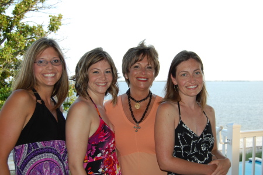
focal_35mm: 45
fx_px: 328
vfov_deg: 29.8
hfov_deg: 43.6
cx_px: 132
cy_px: 88
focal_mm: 30
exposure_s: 1/200
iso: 200
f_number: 4.2
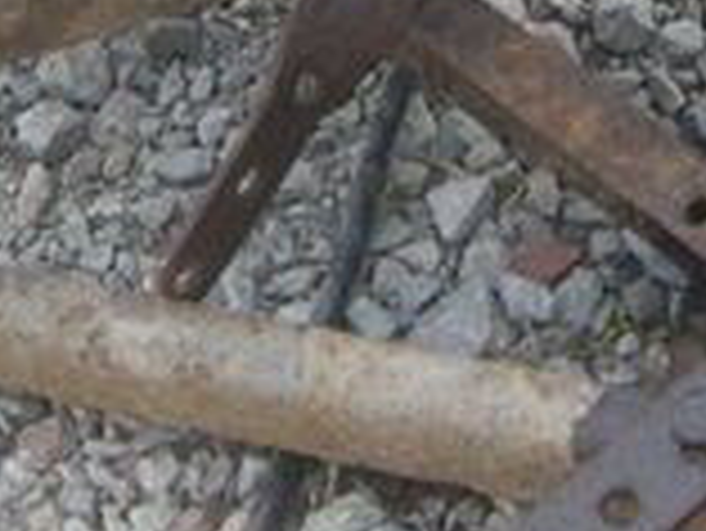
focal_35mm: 155
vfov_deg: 9.5
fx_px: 3164
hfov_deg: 12.7
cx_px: 423
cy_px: 14
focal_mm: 6.2
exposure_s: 1/125
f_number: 2.7
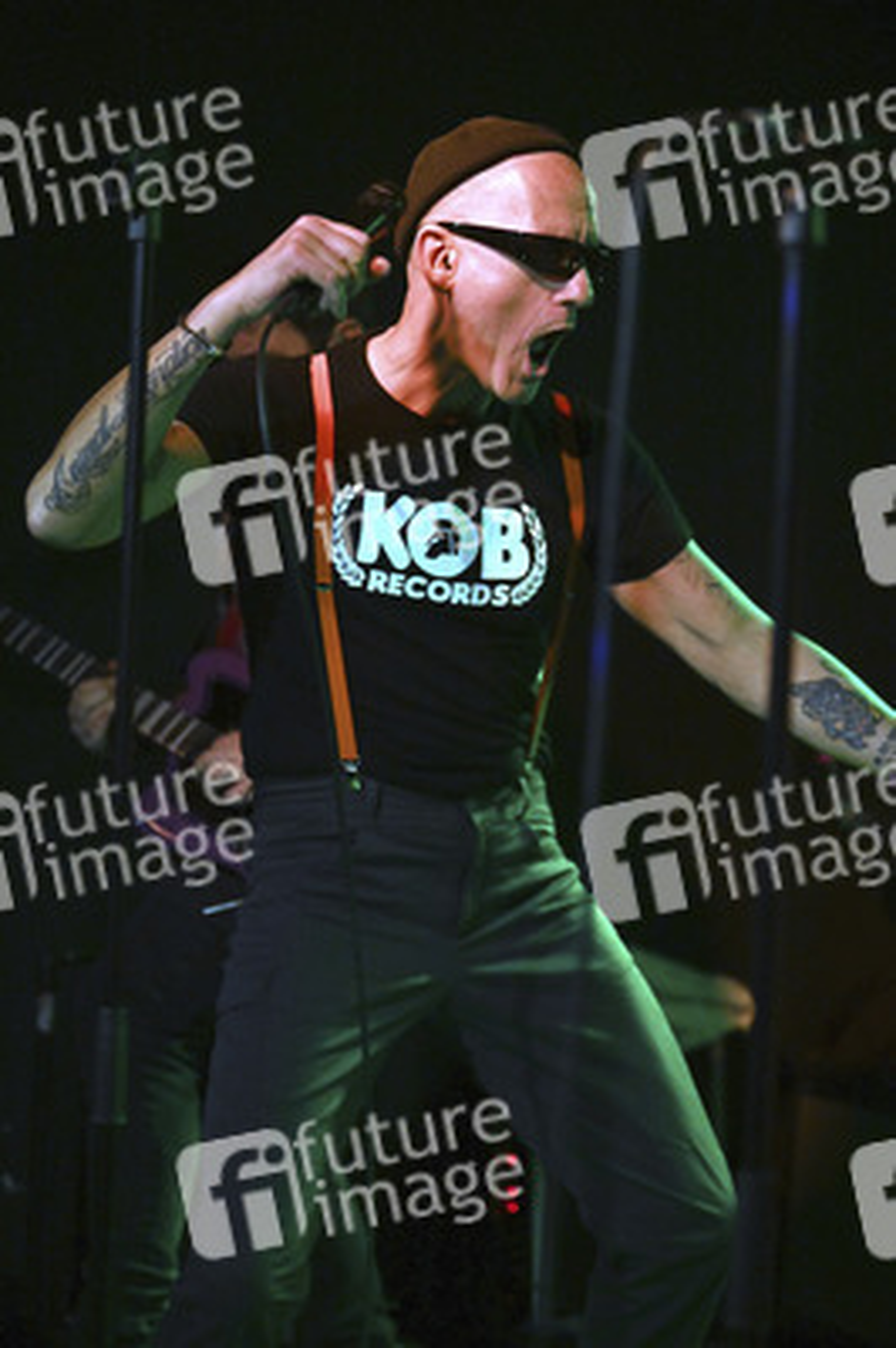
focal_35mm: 70
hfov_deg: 19.4
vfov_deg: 28.9
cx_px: 448
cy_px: 674
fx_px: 2618
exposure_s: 1/320
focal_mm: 70
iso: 6400
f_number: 2.8
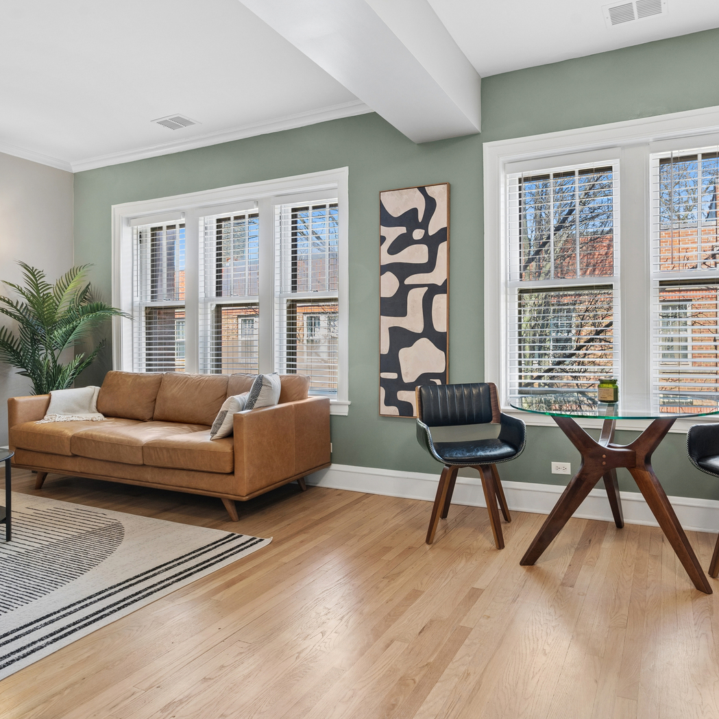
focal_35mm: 21
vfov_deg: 72.1
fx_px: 493
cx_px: 454
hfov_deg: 70.8
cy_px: 369
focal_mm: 16
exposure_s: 1/15
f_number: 8
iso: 400
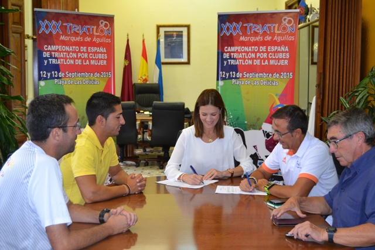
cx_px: 188
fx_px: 469
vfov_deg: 29.9
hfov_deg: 43.6
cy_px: 125
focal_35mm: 45
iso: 800
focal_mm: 30
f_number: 4.2
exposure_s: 1/60
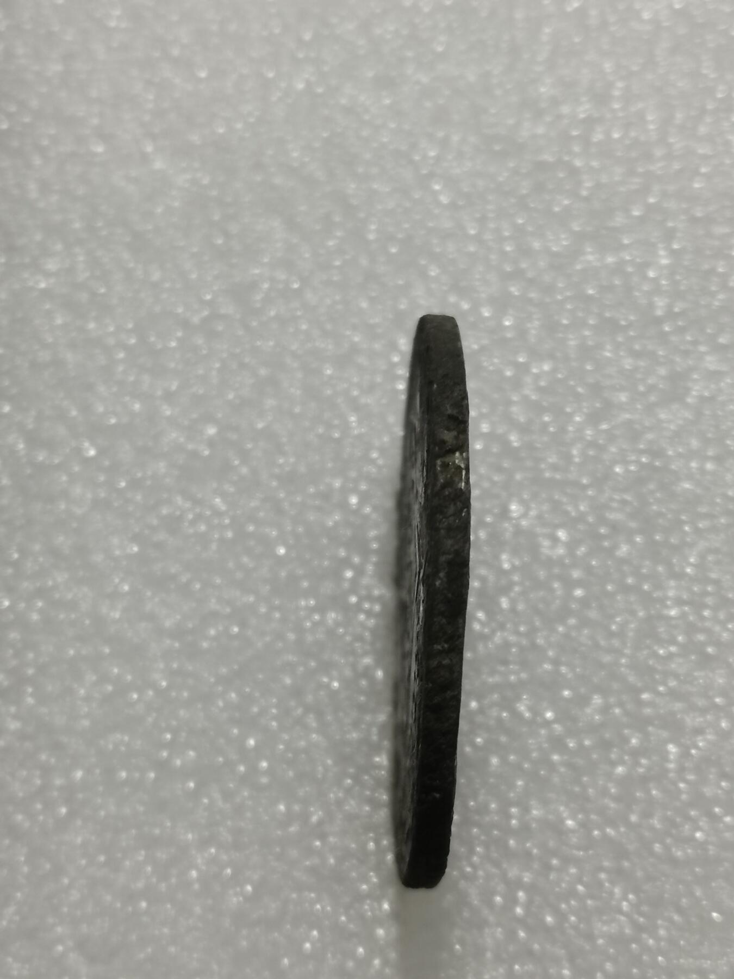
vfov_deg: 29.0
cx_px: 367
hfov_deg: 21.9
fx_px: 1894
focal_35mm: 67
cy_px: 490
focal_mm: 5.58
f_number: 1.8
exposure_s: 1/100
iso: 80
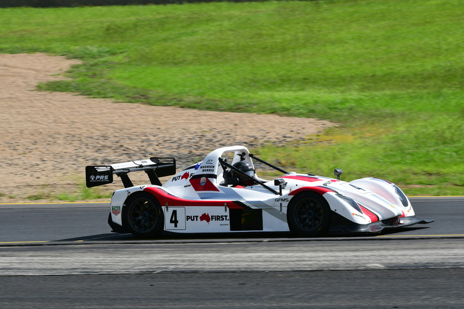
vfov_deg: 4.6
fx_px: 3868
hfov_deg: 6.9
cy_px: 154
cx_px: 232
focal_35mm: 300
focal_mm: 200
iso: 400
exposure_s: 1/640
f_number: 11
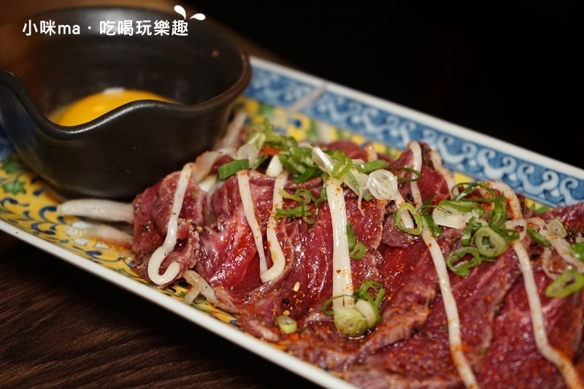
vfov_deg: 19.4
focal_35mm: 70
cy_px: 194
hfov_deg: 28.8
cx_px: 292
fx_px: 1135
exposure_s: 1/80
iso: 4000
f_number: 5.6
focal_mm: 70
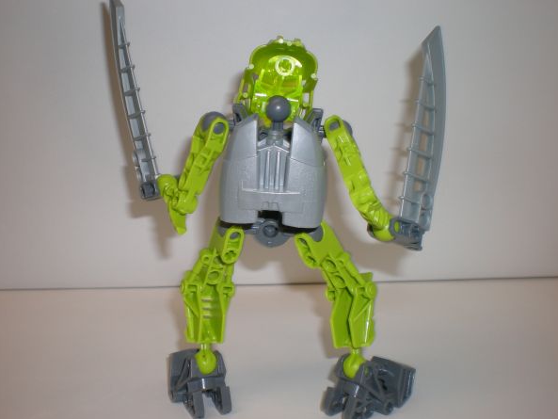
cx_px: 268
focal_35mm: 41
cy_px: 211
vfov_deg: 35.1
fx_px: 661
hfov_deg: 45.8
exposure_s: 1/34.6
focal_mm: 6.3
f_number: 4.6
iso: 64
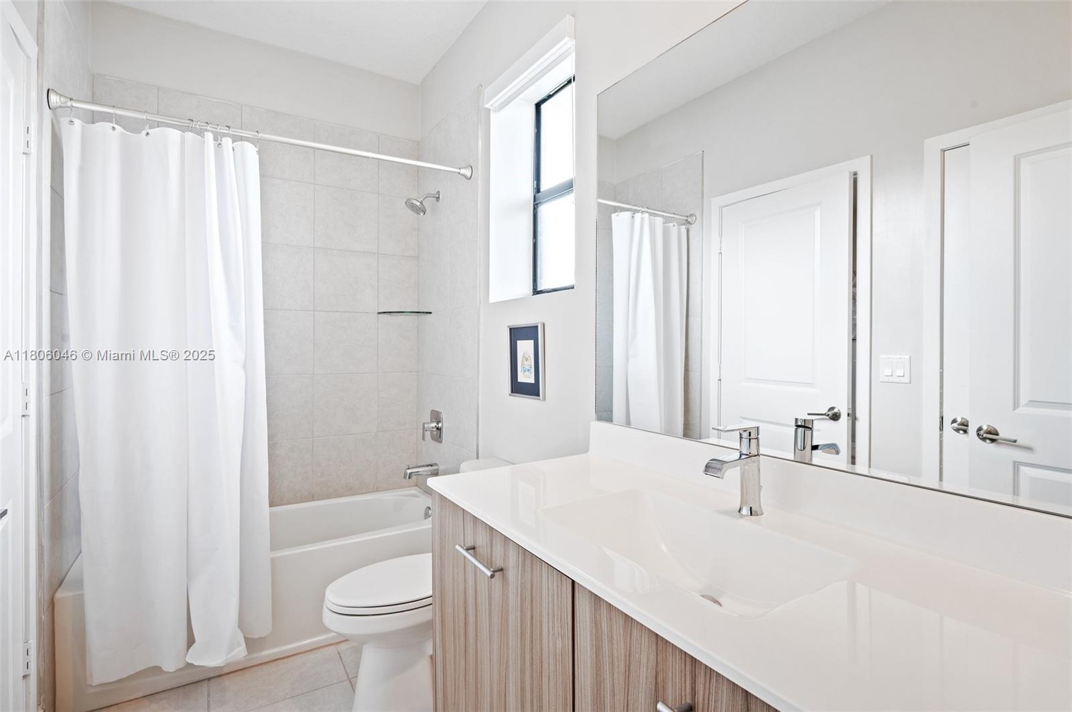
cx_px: 536
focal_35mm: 18
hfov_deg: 90.1
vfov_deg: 67.3
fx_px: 535
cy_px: 356
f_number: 8
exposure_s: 1/6
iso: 200
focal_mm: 18
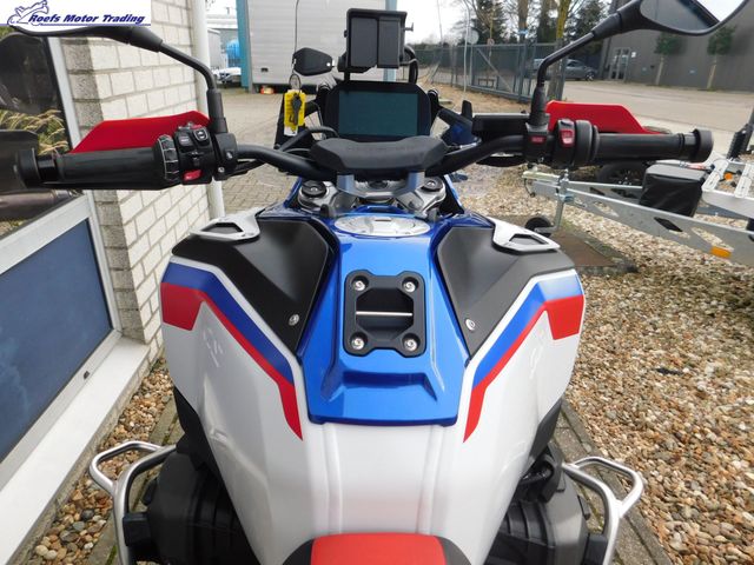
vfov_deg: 58.9
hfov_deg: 73.9
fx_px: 501
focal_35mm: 23
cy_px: 282
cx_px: 377
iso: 125
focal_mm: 4
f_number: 3
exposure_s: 1/400
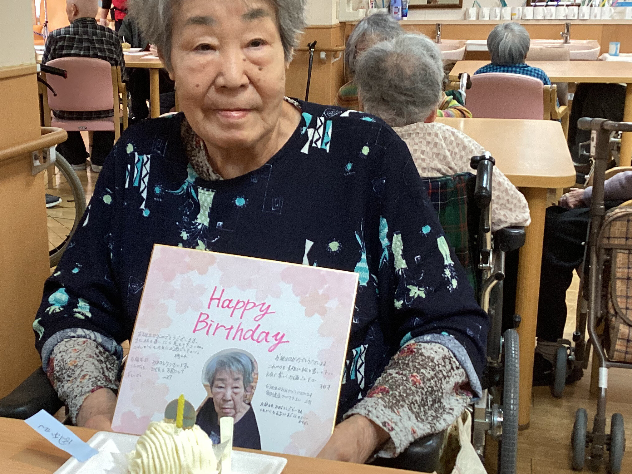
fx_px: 913
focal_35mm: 50
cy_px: 226
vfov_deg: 29.1
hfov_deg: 38.1
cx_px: 264
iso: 160
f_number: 2.4
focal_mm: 3.3
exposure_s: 1/60
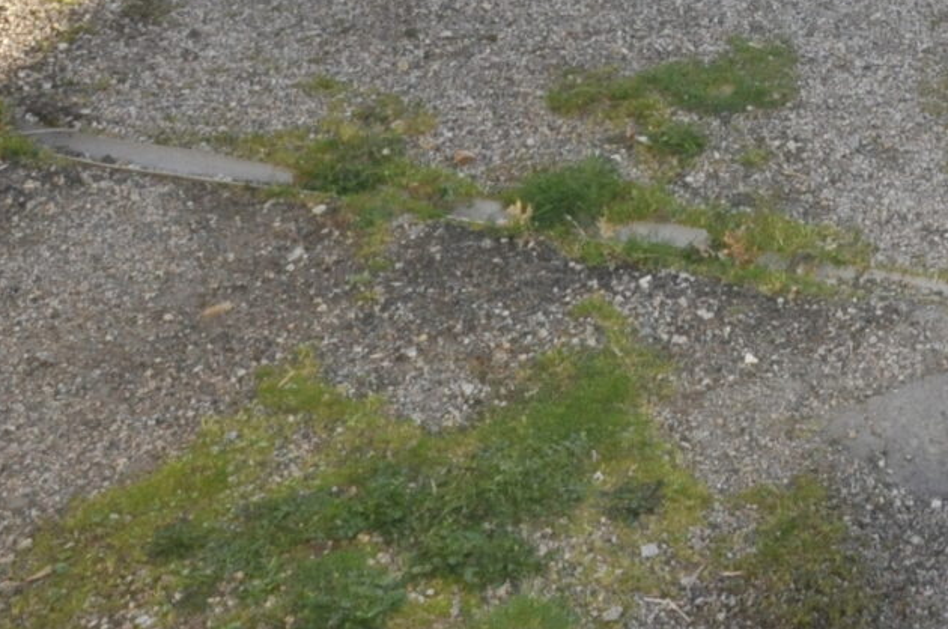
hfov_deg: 28.6
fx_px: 1604
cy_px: -414
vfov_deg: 18.6
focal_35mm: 61
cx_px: 1141
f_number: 11
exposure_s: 1/320
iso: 800
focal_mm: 10
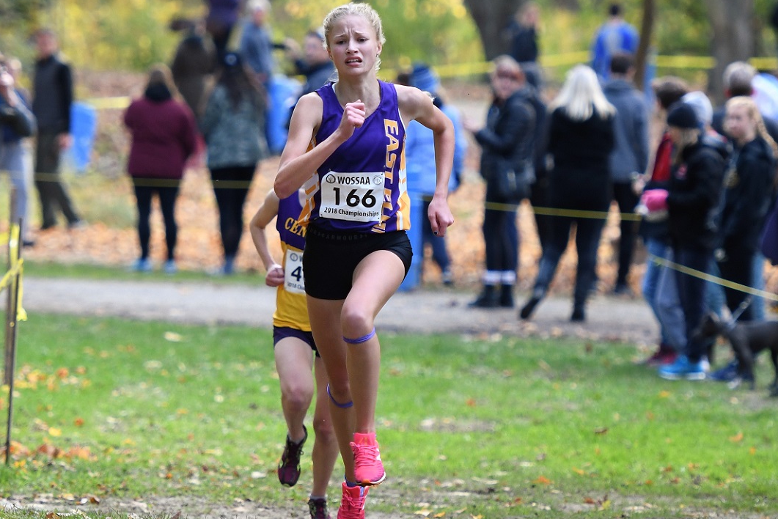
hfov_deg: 7.5
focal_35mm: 275
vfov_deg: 5.0
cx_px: 347
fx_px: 5944
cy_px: 277
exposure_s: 1/1000
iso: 800
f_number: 2.8
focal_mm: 160
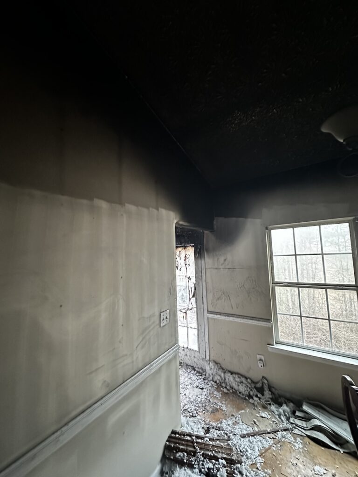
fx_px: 193
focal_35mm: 14
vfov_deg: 102.1
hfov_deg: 85.7
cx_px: 179
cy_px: 238
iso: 1250
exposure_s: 1/56
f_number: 2.2
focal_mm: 2.22
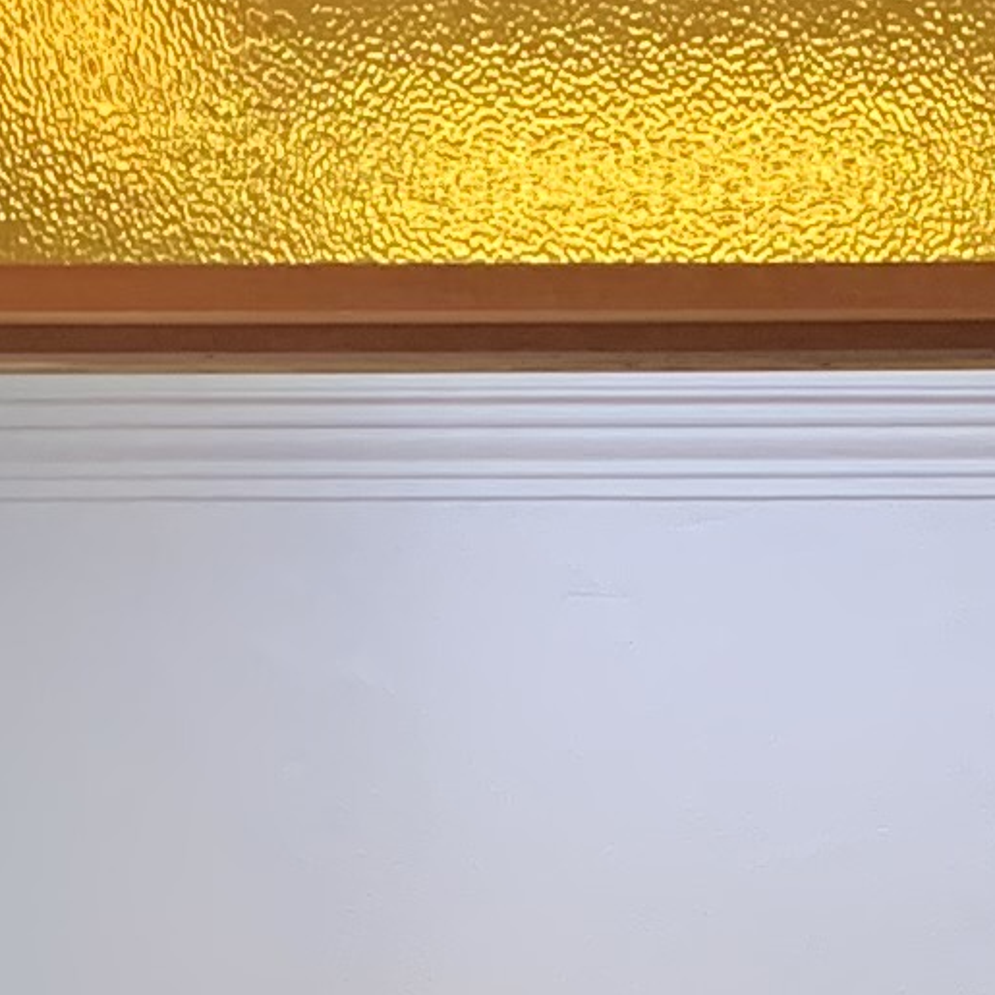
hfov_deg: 9.7
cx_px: 893
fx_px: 5854
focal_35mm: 180
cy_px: 2867
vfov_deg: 8.4
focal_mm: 4.25
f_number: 1.8
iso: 80
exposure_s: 1/121
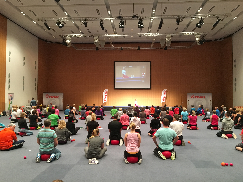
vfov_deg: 48.2
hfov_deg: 61.7
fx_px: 204
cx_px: 122
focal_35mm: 29
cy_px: 91
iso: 200
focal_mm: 4.15
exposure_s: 1/25
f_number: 2.2
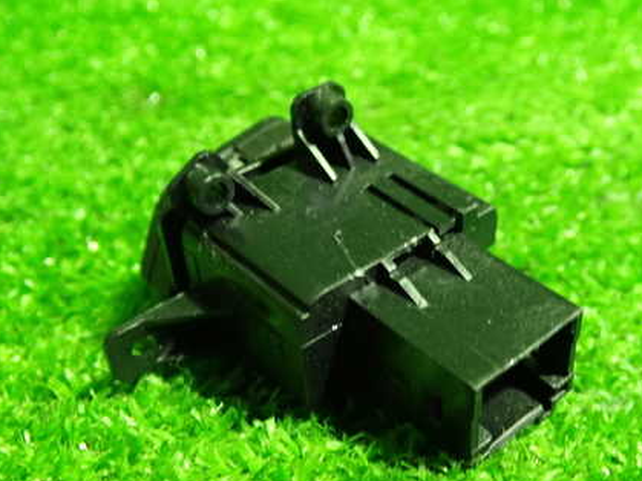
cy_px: 247
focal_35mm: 43
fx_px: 797
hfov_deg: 43.6
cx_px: 386
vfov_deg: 33.6
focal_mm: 5.4
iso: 800
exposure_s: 1/30
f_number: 2.3
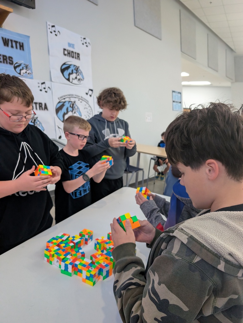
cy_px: 162
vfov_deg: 71.5
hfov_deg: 56.9
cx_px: 122
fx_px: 224
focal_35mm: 24
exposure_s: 1/138
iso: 951
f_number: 1.68
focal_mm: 6.9
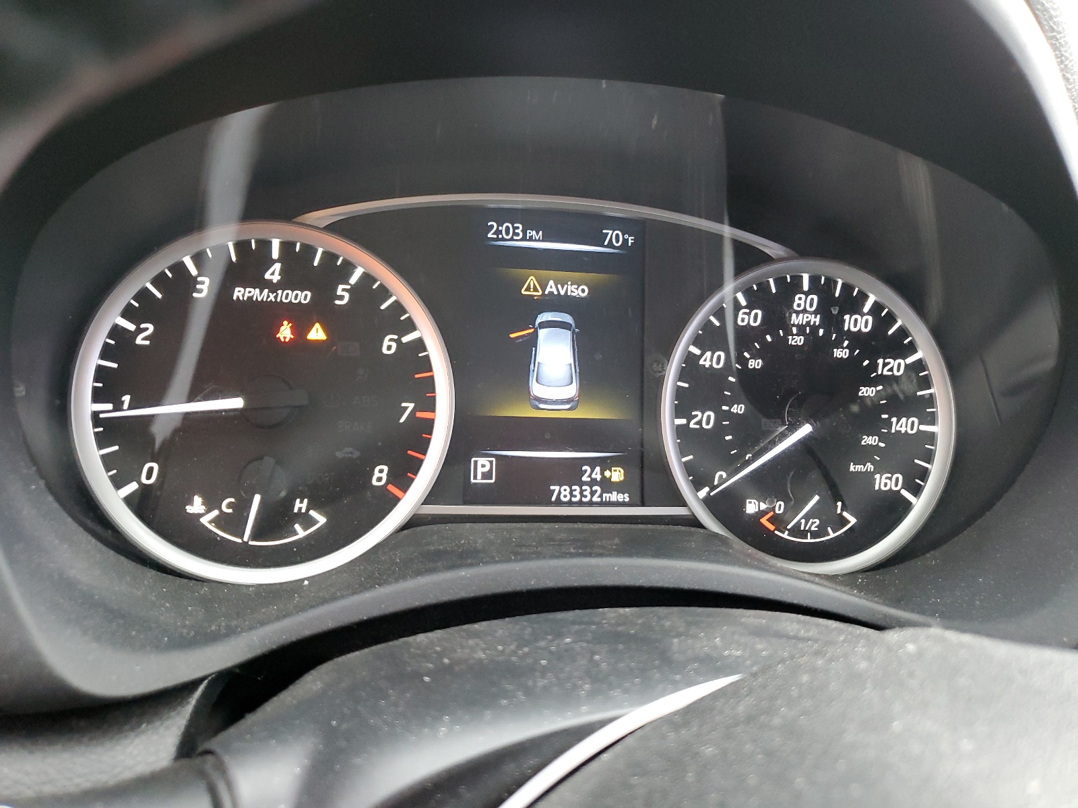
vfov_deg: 53.1
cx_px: 539
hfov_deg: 67.3
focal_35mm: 26
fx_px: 810
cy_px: 404
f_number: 1.5
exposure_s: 1/60.2
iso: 239
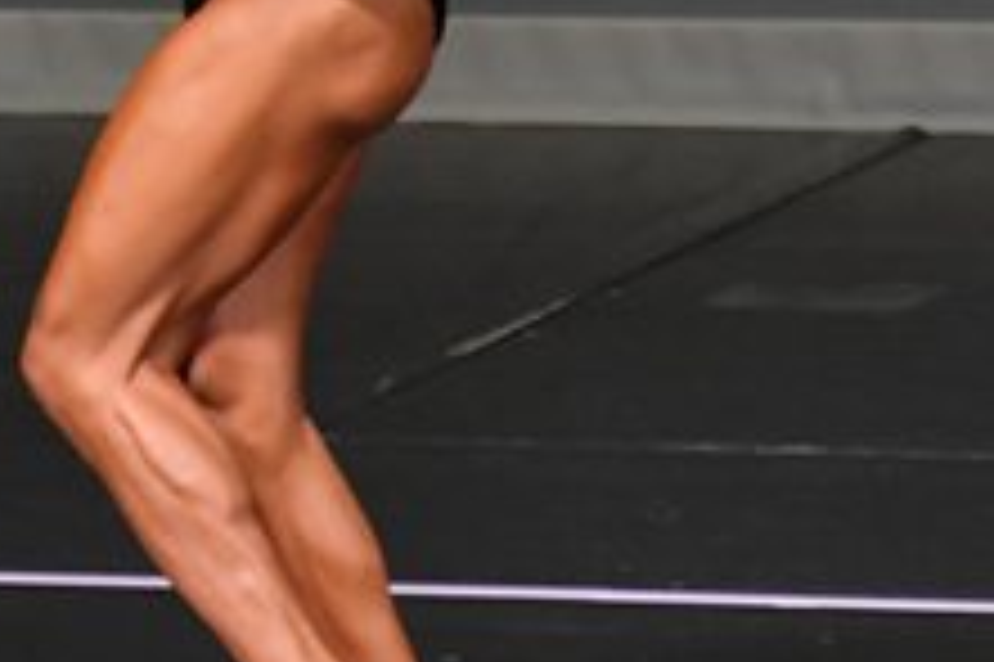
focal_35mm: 1318
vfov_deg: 1.0
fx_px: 36363
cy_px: 5
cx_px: -56
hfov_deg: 1.6
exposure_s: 1/400
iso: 5000
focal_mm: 250
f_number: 5.6
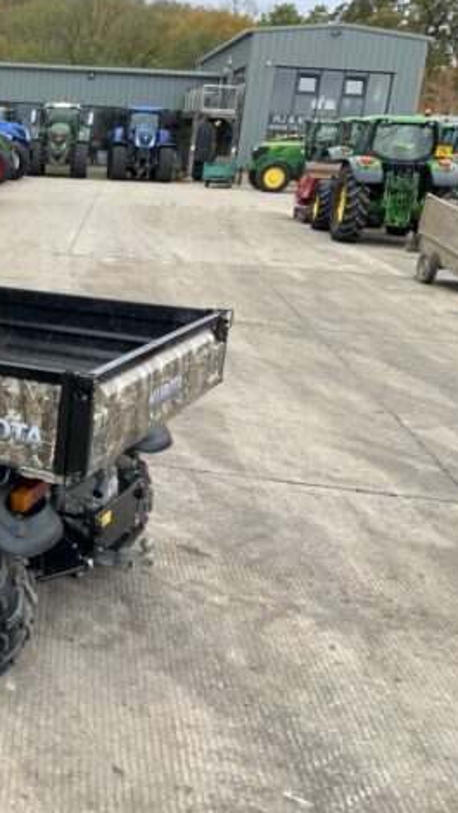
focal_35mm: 43
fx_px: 927
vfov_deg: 47.3
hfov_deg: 25.3
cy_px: 400
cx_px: -73
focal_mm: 3
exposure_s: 1/122
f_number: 1.8
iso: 50
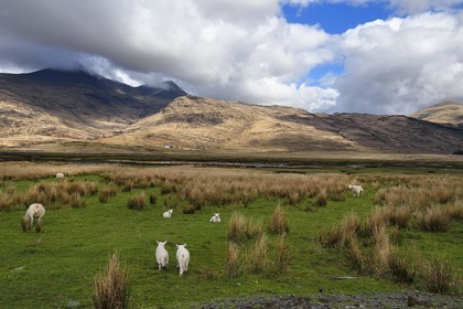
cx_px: 232
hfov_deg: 55.8
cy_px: 154
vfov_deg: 38.9
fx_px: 437
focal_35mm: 34
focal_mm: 34
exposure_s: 1/250
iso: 200
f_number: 13
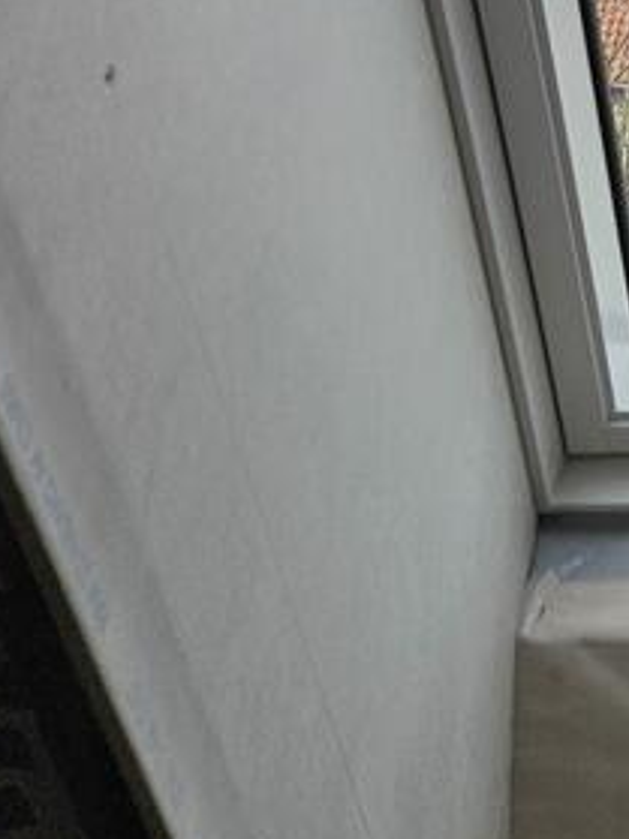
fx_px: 2303
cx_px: 1065
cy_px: -325
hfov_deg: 14.1
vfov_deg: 18.8
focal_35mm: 95
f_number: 1.8
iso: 64
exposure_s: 1/719
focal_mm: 5.4
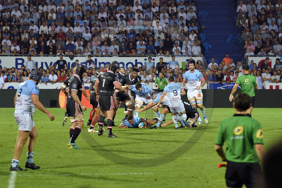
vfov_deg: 6.9
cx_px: 141
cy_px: 94
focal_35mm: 200
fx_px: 1566
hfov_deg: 10.3
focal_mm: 200
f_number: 5.6
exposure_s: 1/200
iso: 800
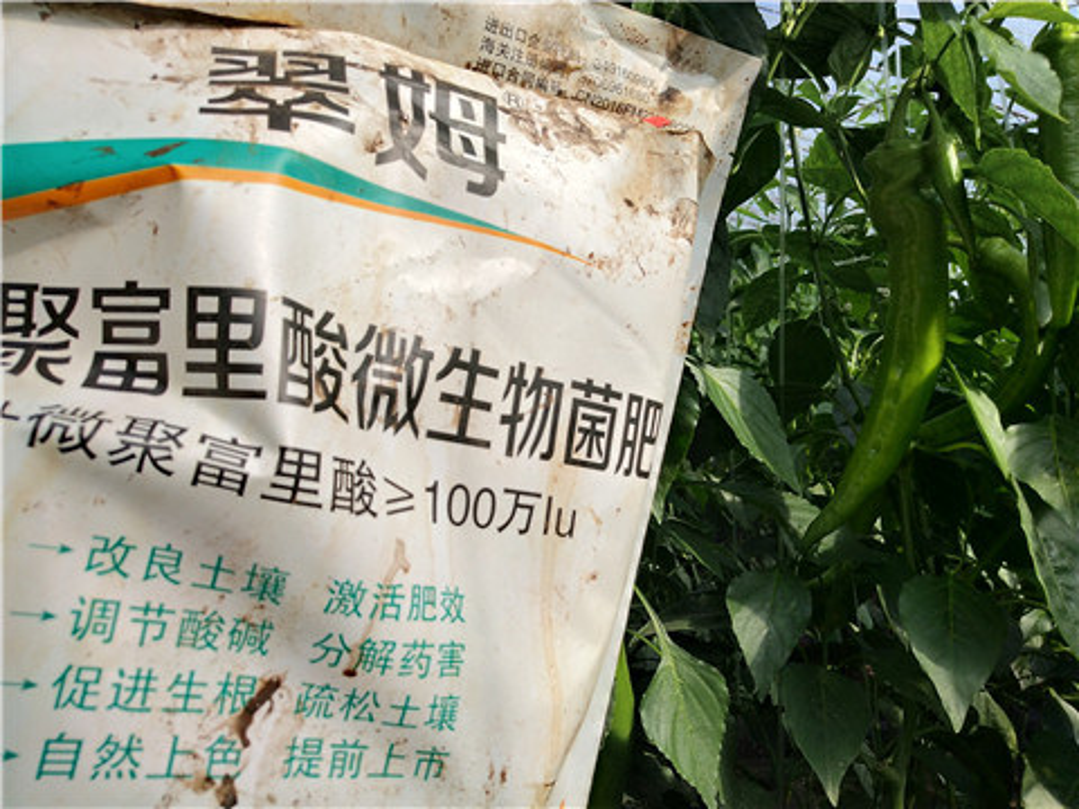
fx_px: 935
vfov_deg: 46.8
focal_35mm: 30
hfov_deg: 60.0
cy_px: 404
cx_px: 540
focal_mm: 3.95
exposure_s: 1/2460
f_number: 1.8
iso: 64
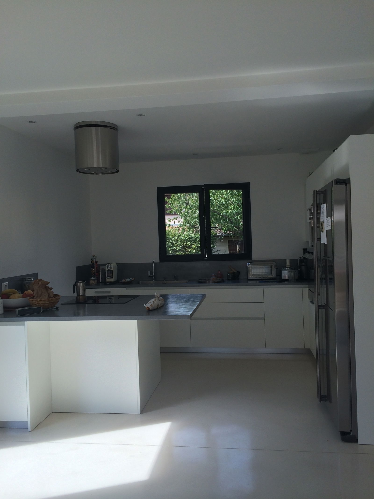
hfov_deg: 46.8
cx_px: 187
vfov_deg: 60.0
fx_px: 432
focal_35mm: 30
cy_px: 250
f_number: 2.2
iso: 32
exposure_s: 1/380
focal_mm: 4.12
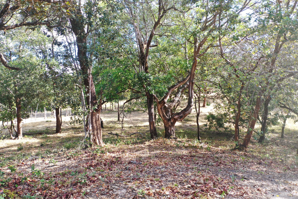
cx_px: 149
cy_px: 100
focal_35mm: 28
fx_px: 232
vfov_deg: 46.4
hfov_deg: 65.5
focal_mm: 10.26
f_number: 4
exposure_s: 1/100
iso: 100
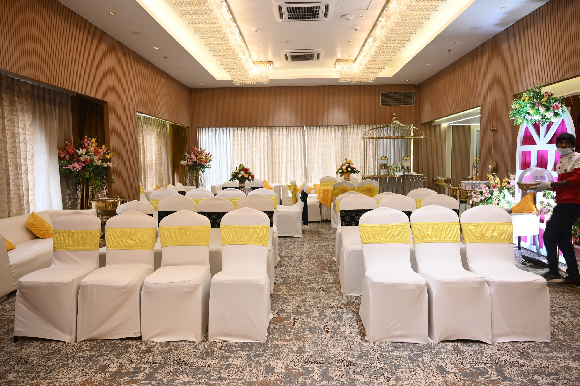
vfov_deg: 53.1
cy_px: 193
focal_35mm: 24
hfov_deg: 73.8
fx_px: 386
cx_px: 290
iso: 800
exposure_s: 1/80
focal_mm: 24
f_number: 4
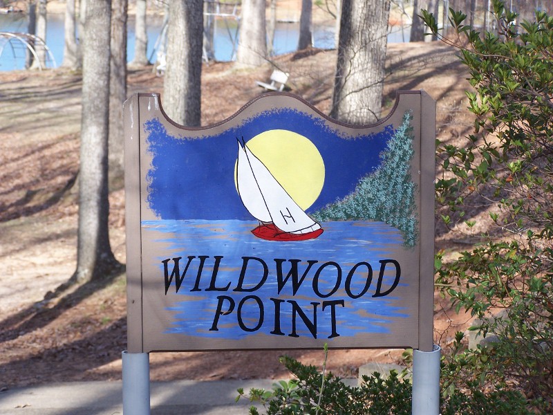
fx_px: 1869
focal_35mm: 117
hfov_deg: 16.8
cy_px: 208
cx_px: 276
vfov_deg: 12.7
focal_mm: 19.4
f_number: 3.2
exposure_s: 1/350
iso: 80
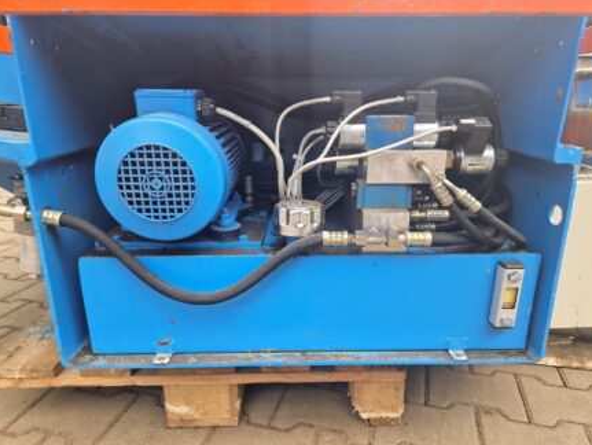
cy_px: 227
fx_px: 411
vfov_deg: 56.9
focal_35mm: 24
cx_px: 305
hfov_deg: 71.5
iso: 50
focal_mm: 5.4
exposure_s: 1/180
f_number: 1.8
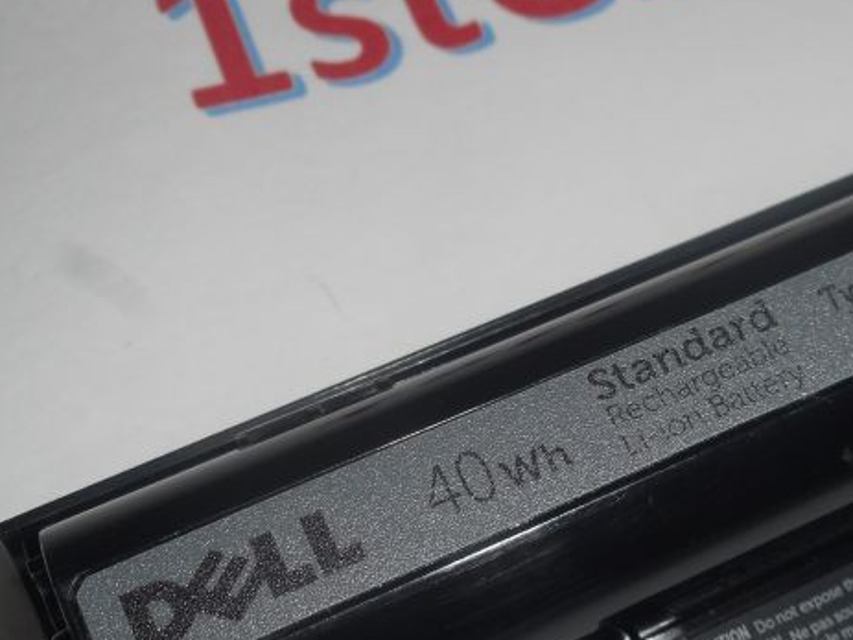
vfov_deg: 19.4
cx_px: 599
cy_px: 334
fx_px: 1872
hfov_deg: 25.5
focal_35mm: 76
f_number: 13.3
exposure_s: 1/30
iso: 80
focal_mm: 7.9
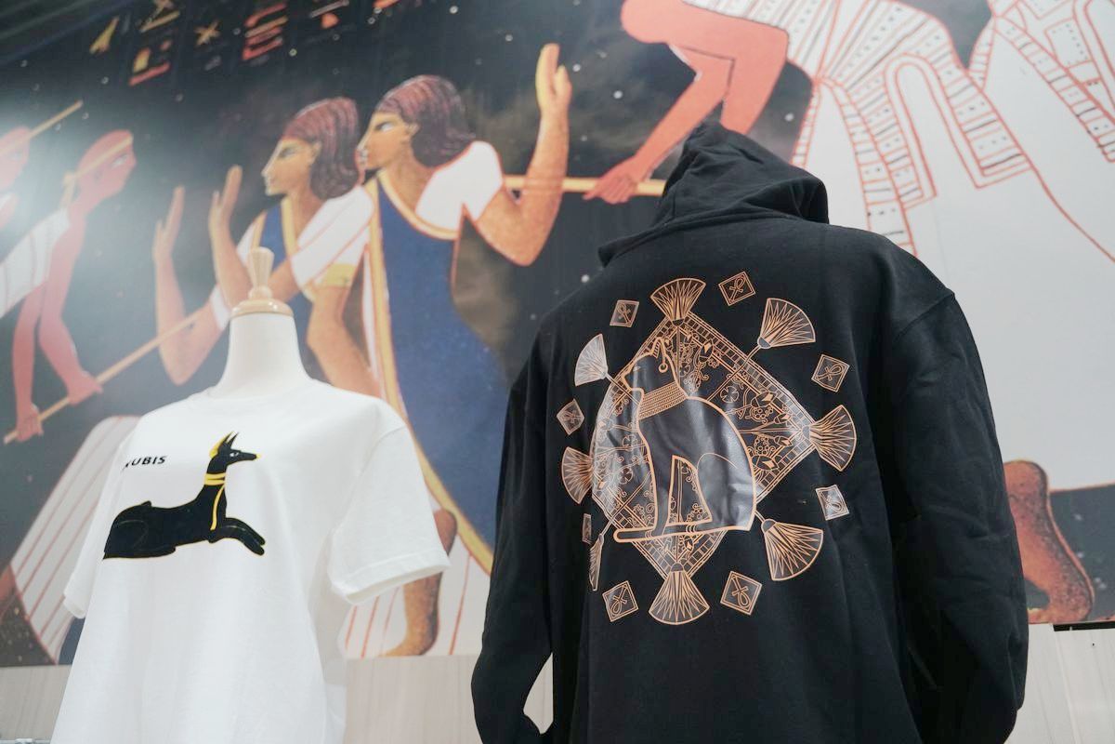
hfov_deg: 63.7
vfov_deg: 45.0
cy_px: 372
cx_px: 558
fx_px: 898
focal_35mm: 29
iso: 3200
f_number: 2.8
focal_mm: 29
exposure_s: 1/160
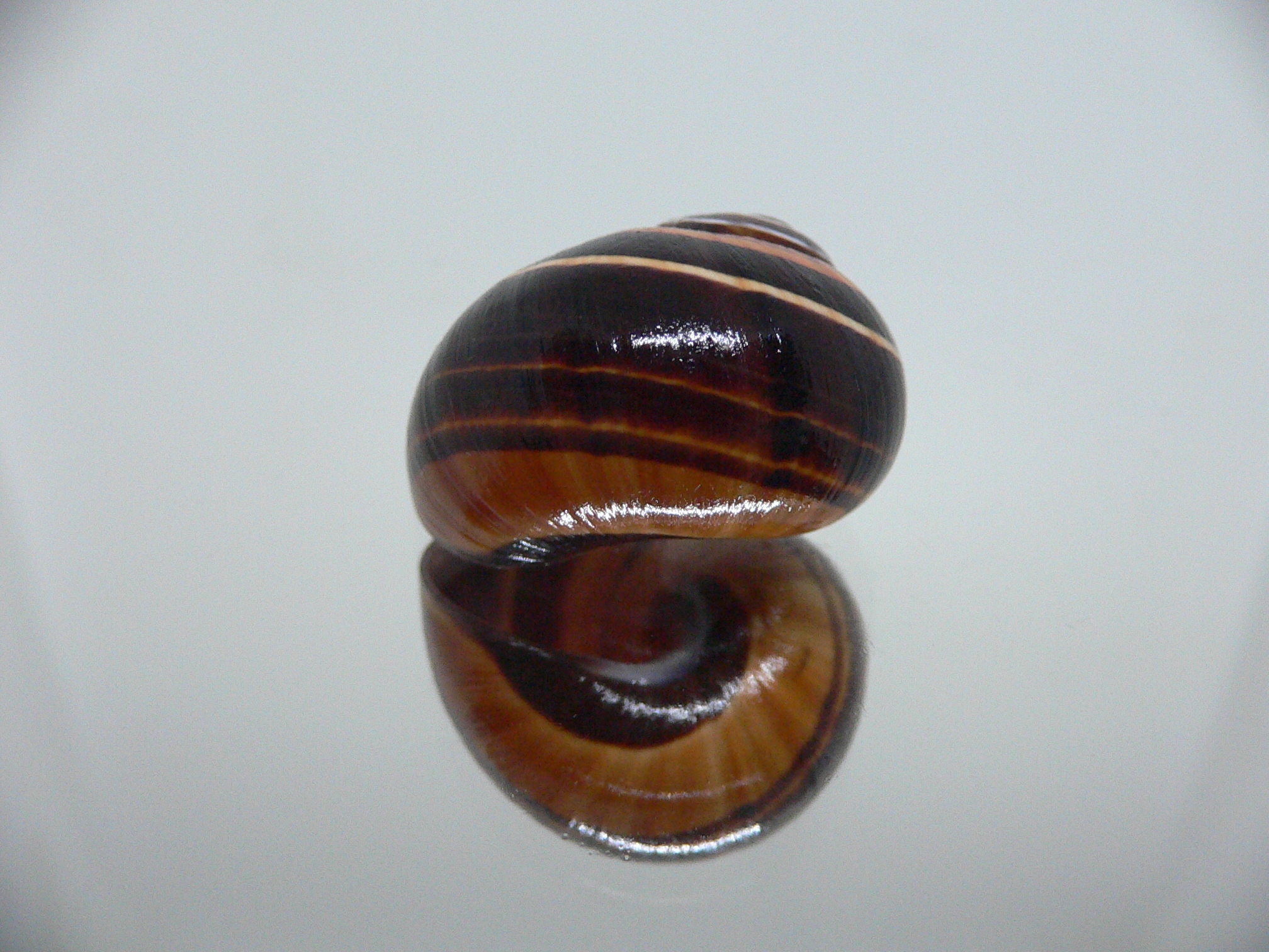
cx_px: 634
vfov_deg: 40.7
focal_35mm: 35
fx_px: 1283
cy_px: 476
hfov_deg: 52.6
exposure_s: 1/40
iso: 200
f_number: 2.8
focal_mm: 4.6
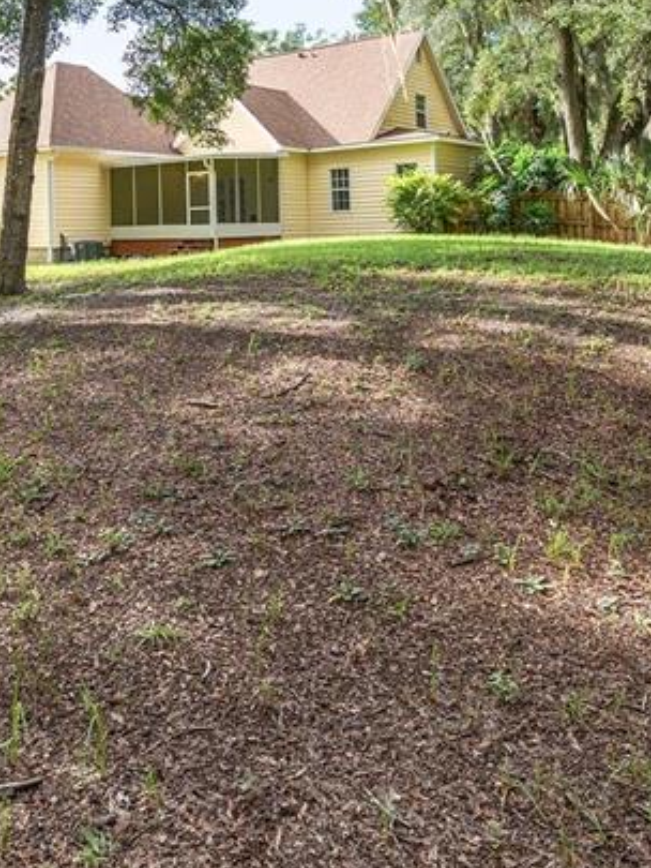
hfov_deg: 41.0
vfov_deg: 51.3
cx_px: 191
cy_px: 201
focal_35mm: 34
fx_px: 852
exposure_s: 1/125
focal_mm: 14
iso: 400
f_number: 7.1
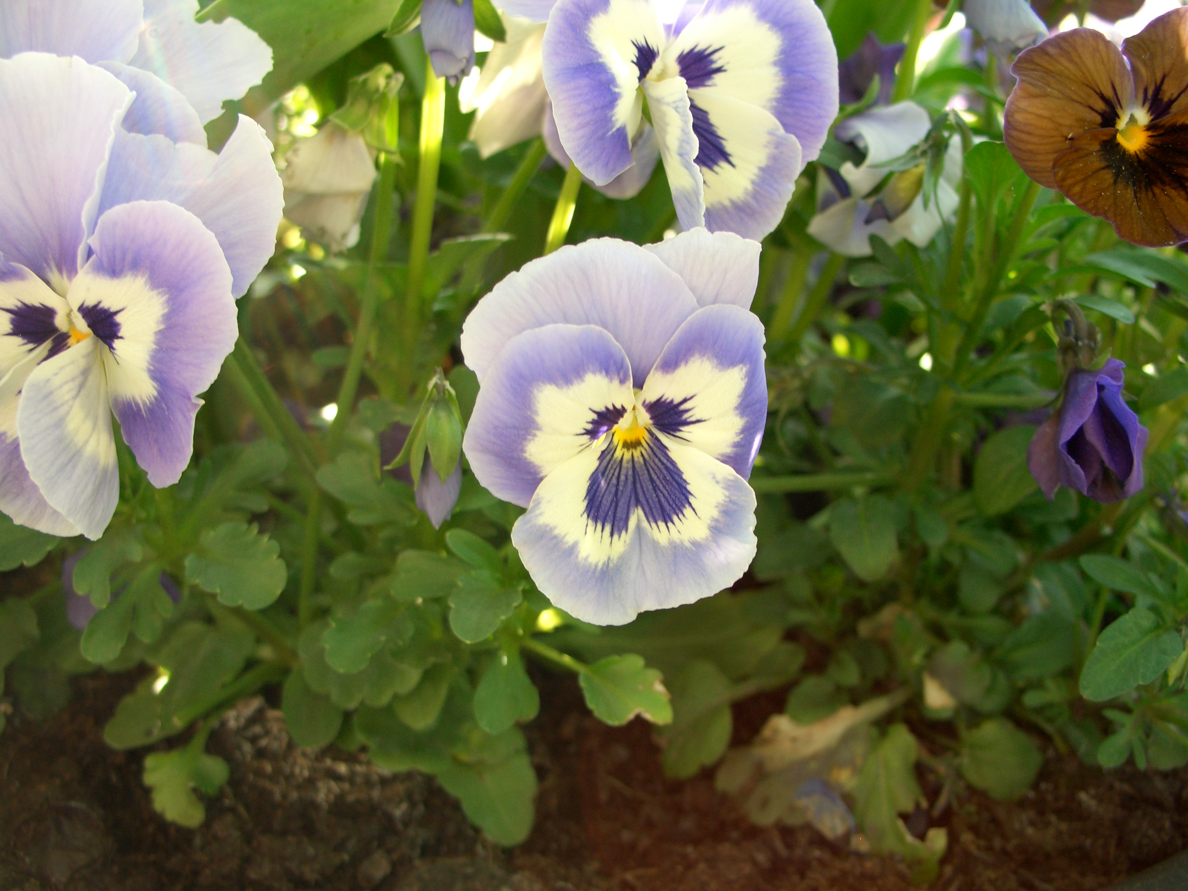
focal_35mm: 33
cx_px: 594
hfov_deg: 55.4
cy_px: 446
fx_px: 1133
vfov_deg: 42.9
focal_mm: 7.1
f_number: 2.8
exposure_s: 1/60
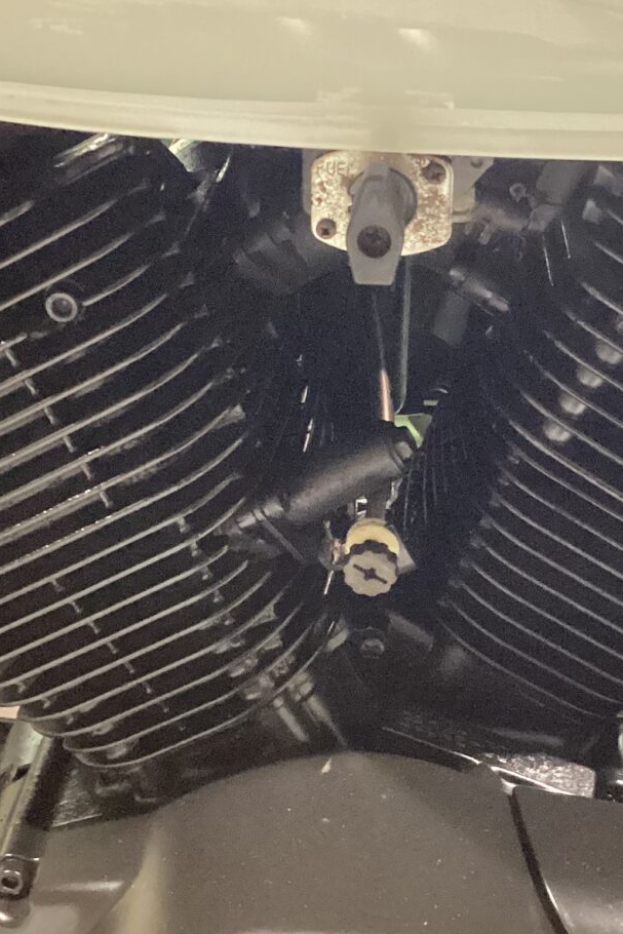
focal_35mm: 68
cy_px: 453
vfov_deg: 29.6
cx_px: 404
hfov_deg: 20.0
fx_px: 1764
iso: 640
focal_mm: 3.3
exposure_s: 1/30
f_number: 2.4
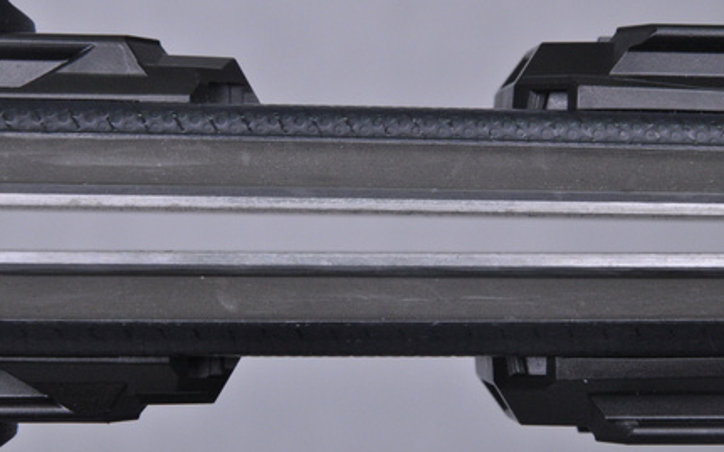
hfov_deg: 12.5
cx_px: 356
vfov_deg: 7.8
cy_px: 224
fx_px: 3304
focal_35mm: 168
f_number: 9.5
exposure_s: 1/125
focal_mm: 105
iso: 3200
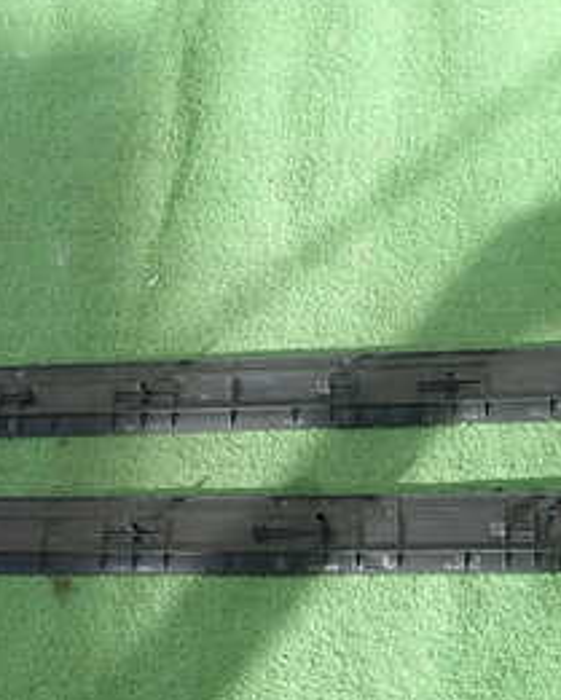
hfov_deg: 27.0
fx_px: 1162
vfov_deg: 32.7
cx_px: 191
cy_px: 547
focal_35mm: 56
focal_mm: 4.5
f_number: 2
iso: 100
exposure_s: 1/80
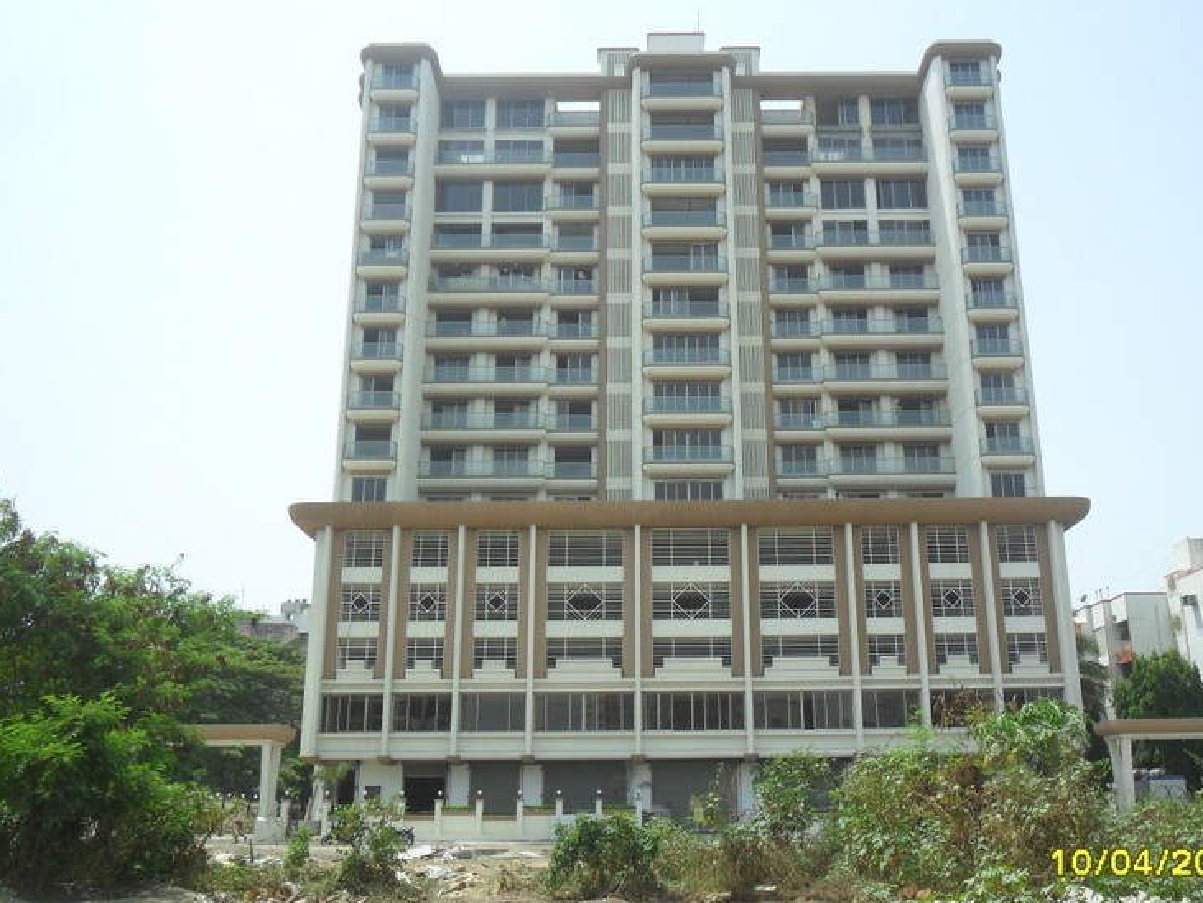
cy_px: 464
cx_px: 653
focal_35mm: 35
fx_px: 1217
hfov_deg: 52.5
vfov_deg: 40.7
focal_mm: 5.7
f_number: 3.7
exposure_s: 1/1000
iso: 100
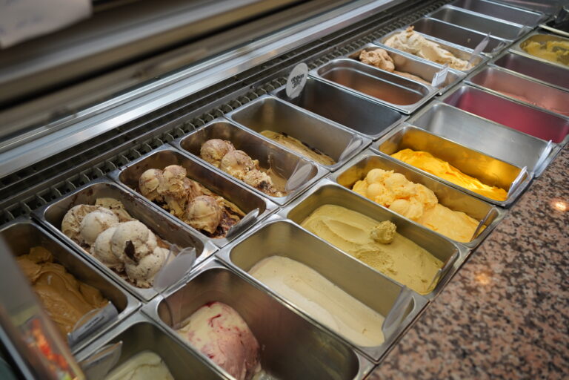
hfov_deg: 54.4
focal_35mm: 35
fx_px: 553
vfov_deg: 37.9
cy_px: 190
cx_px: 284
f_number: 4
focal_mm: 35
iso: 640
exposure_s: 1/160
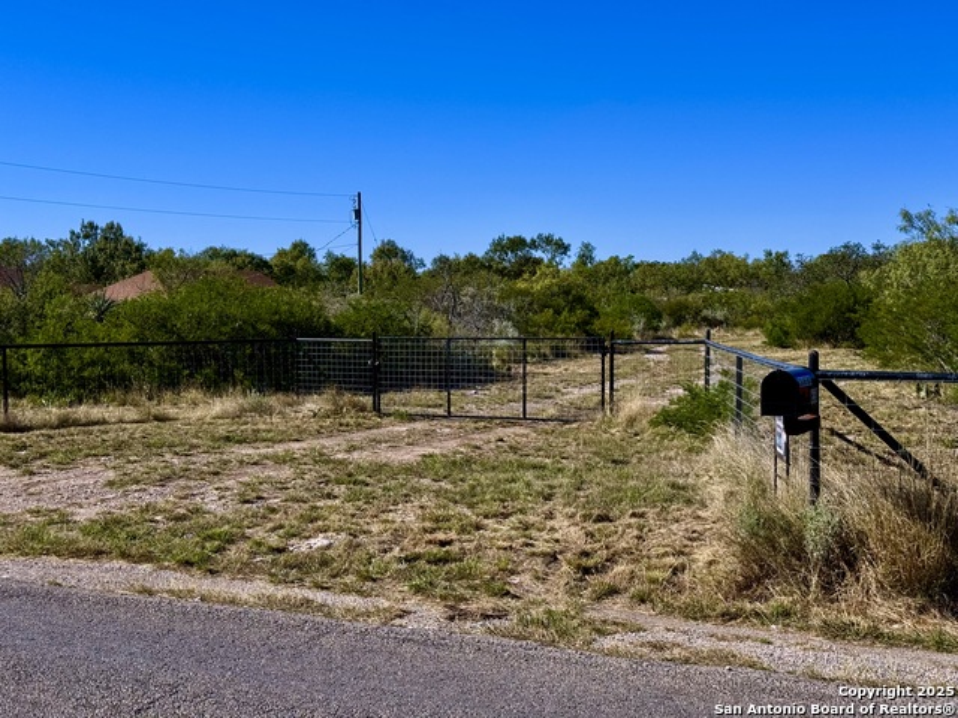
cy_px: 359
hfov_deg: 39.7
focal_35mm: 48
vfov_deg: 30.3
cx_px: 479
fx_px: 1328
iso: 64
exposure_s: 1/5848
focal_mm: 6.76
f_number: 1.78
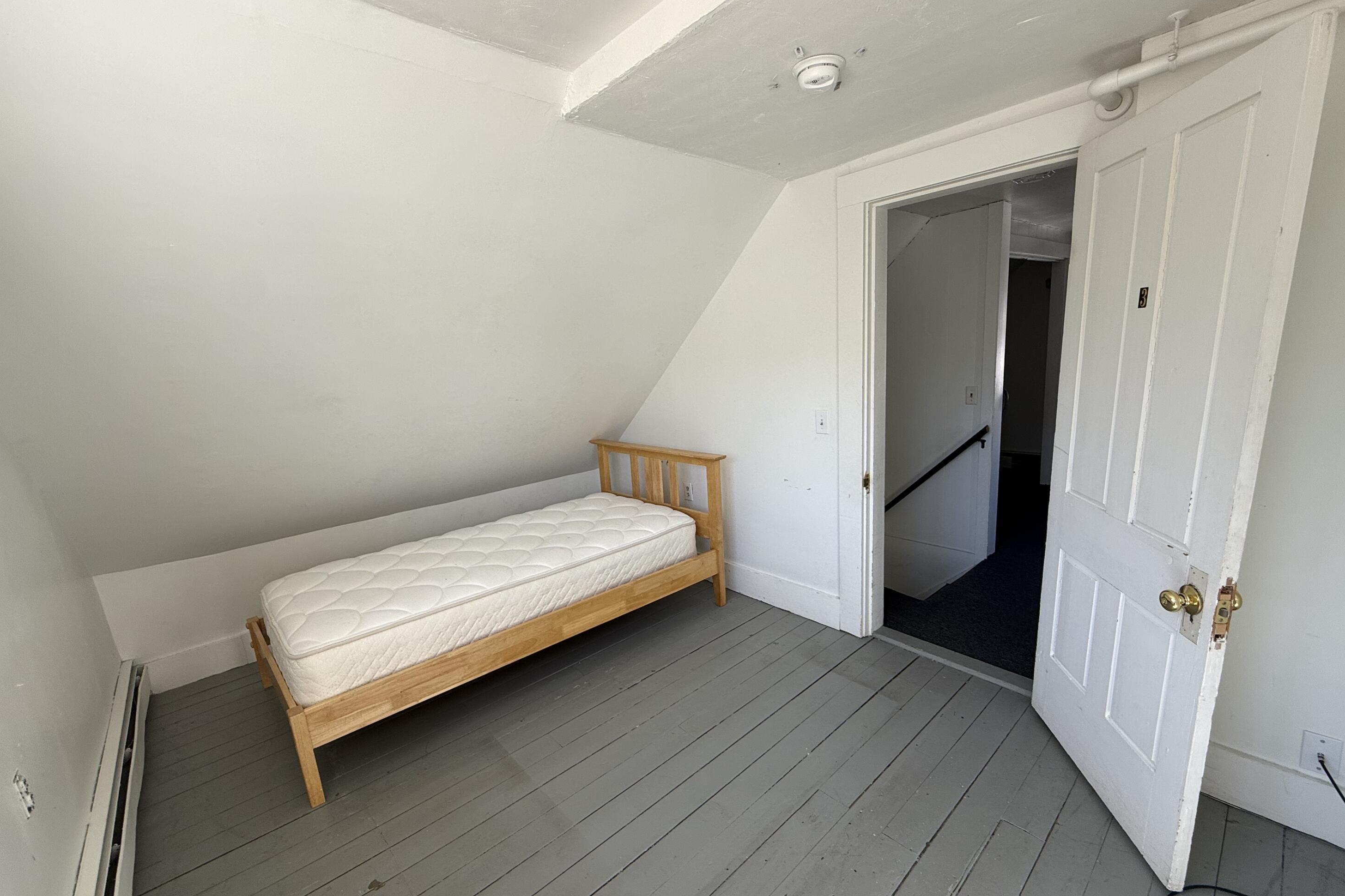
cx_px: 691
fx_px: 560
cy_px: 470
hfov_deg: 100.4
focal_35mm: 15
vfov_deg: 77.3
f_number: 2.2
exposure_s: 1/99
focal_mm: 2.22
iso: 50
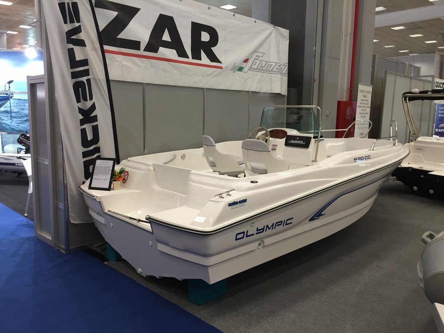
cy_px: 166
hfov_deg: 61.7
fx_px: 372
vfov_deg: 48.2
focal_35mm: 29
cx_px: 222
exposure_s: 1/33
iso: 64
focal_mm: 4.15
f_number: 2.2
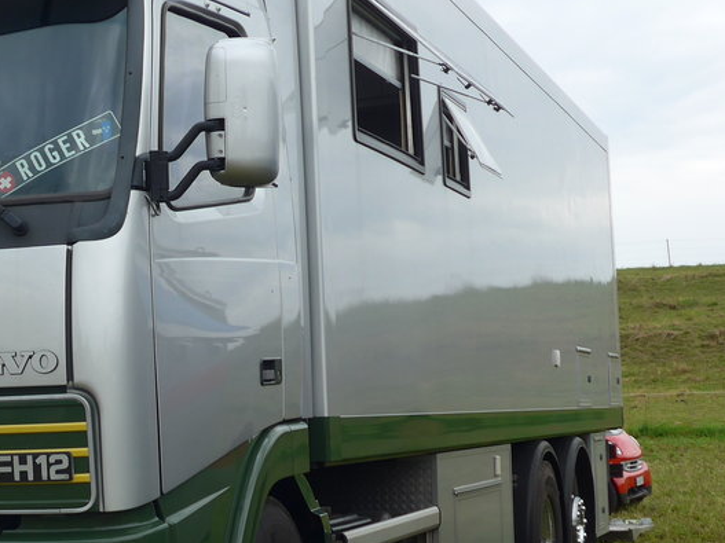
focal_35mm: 82
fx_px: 1717
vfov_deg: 18.0
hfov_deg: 23.1
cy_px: 340
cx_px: 47
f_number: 2.8
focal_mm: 7.5
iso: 80
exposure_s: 1/400
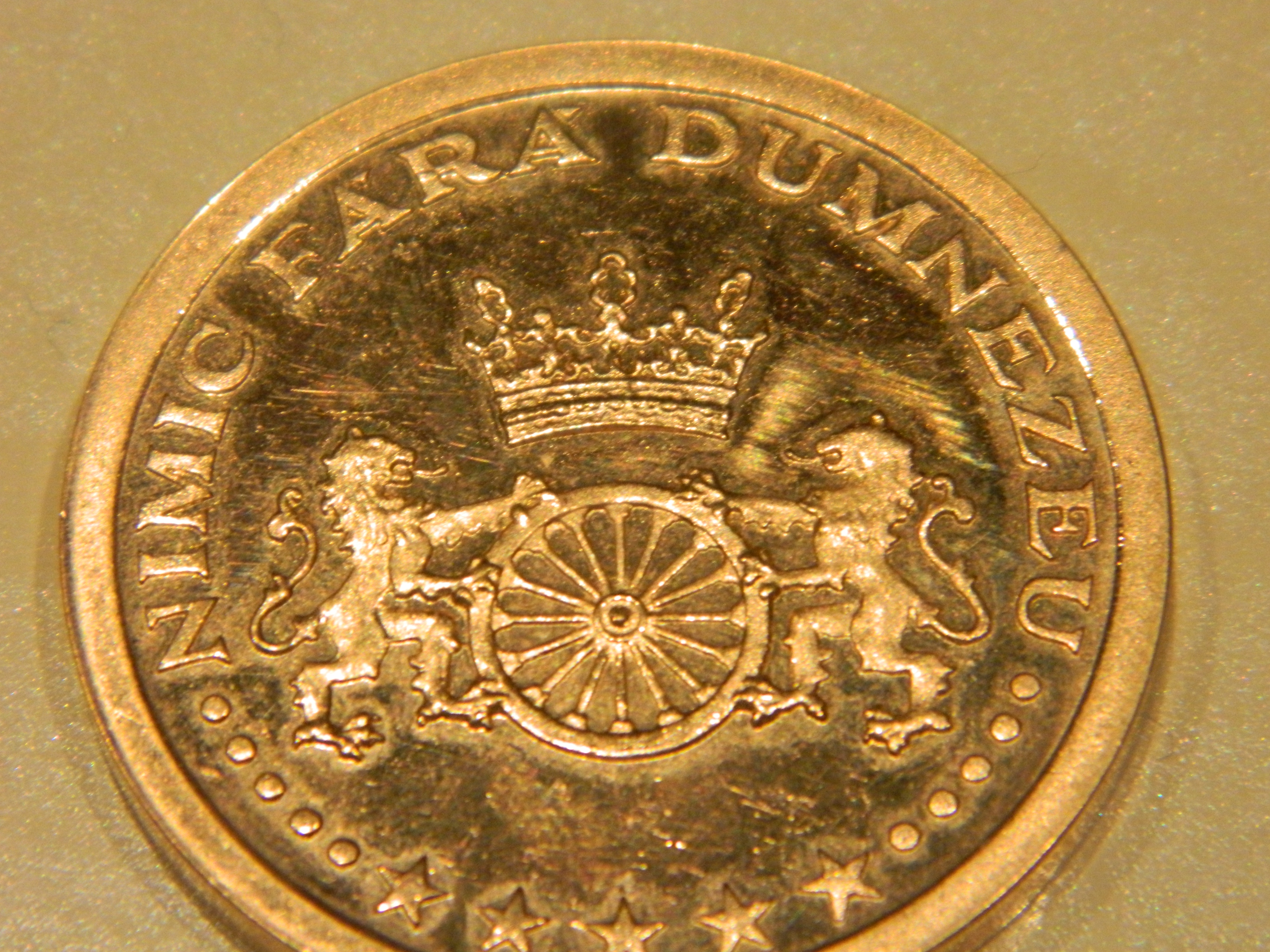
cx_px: 635
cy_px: 476
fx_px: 5503
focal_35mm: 150
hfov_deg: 13.2
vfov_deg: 9.9
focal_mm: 27
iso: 400
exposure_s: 1/15
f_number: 4.9
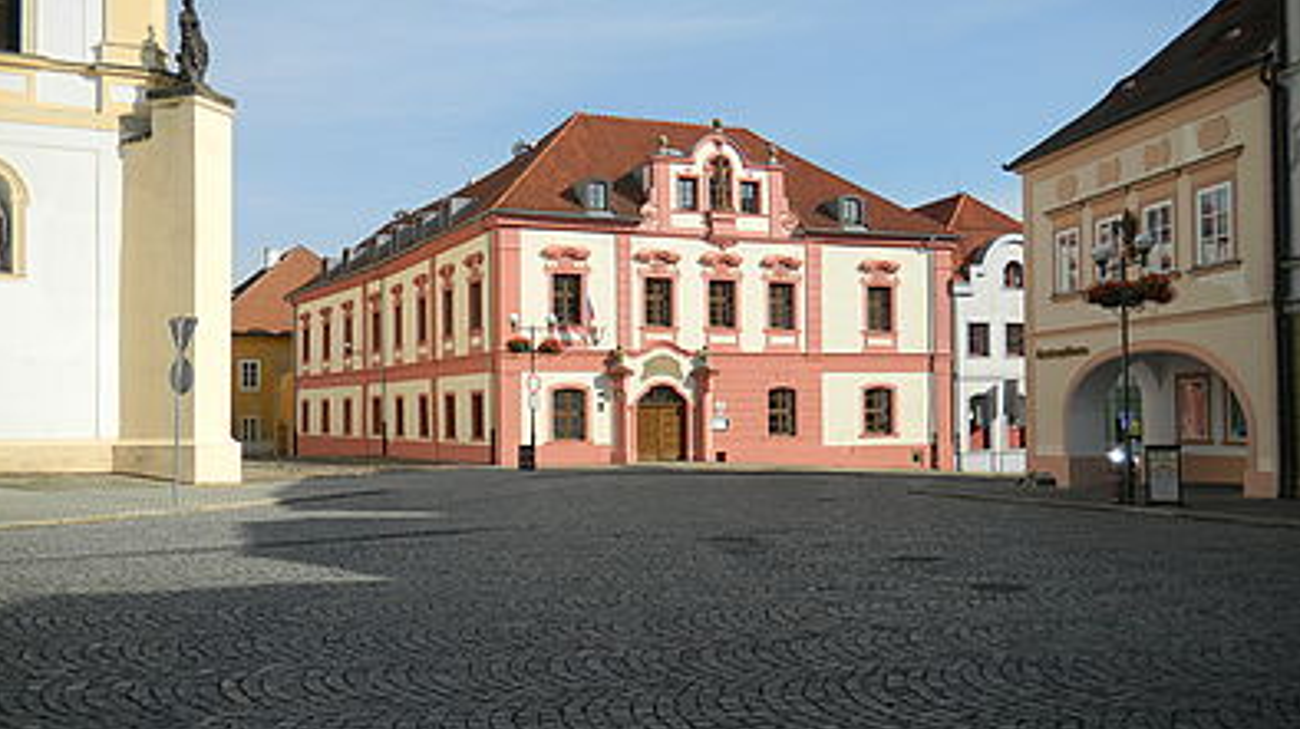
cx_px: 643
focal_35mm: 31
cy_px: 386
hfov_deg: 62.7
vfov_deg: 37.7
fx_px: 1068
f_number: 7.9
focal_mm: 5
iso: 80
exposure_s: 1/186
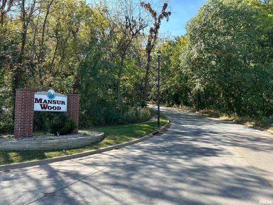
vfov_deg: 53.1
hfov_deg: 67.3
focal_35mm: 26
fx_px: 205
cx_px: 136
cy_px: 102
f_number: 1.5
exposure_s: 1/1295
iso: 50
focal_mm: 5.7
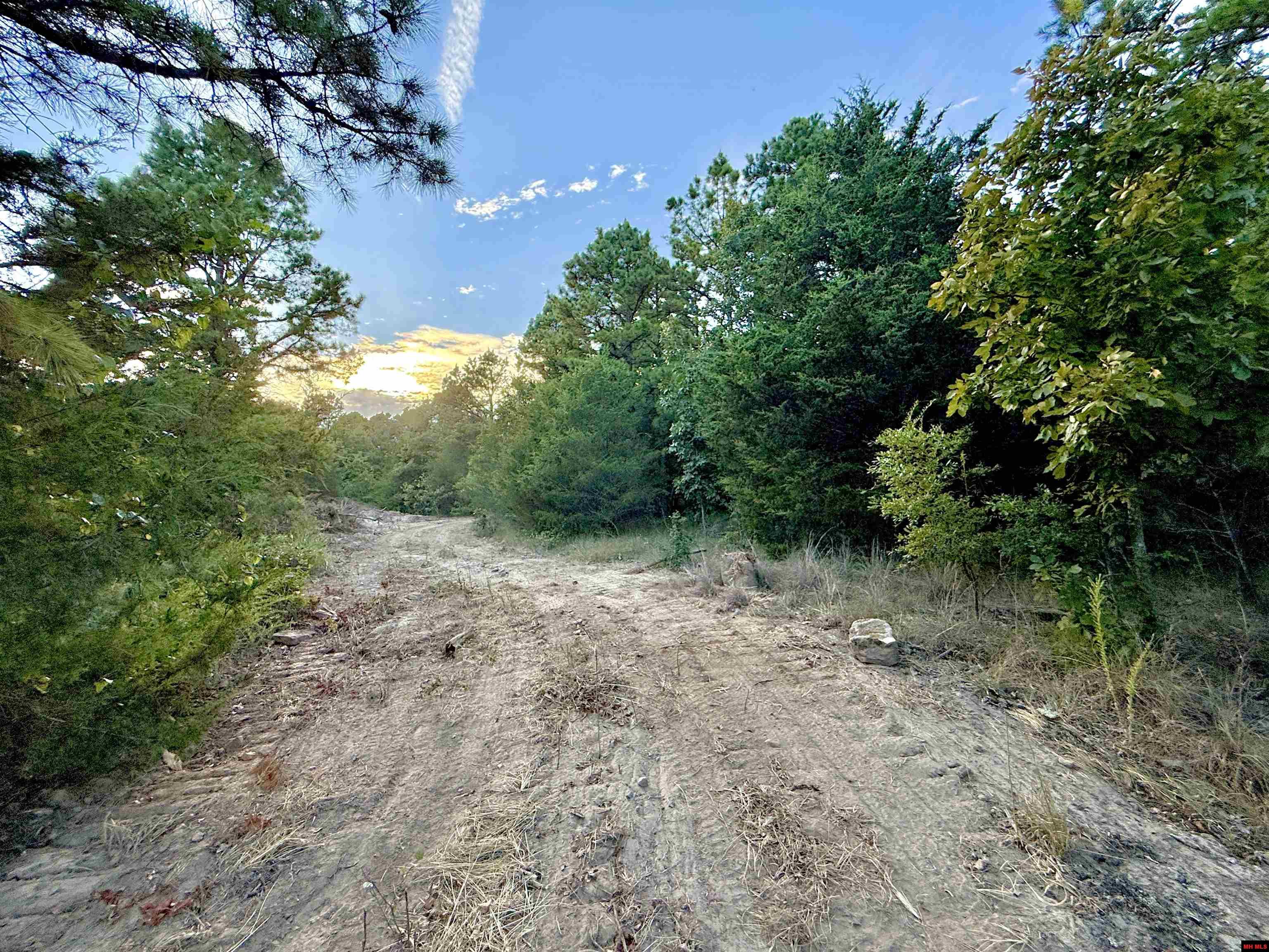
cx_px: 634
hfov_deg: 102.1
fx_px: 513
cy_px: 476
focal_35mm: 14
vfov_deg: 85.7
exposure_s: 1/554
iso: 50
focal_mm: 2.22
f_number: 2.2
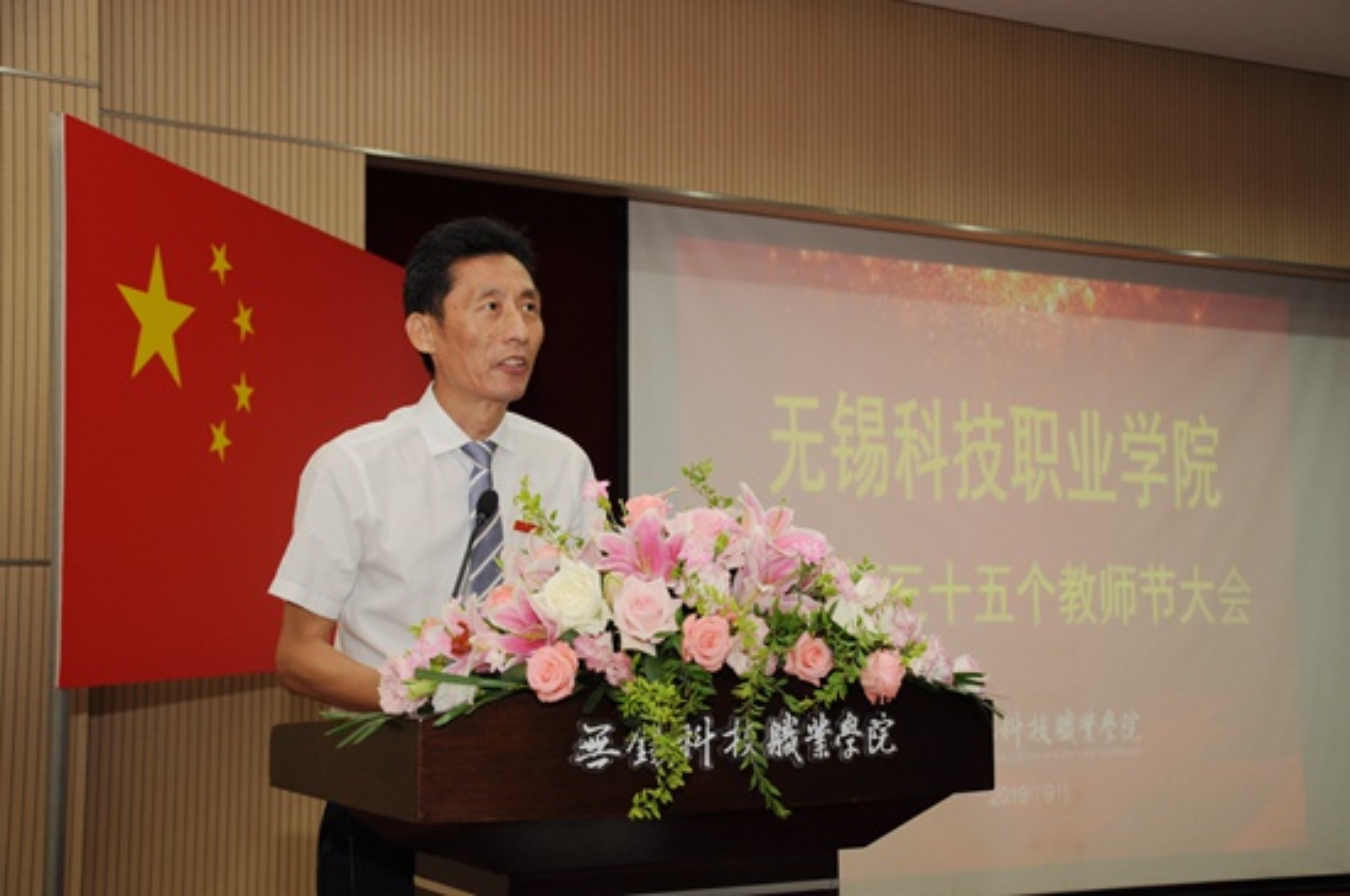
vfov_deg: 26.4
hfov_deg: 38.9
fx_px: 1910
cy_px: 448
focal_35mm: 51
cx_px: 675
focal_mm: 34
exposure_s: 1/60
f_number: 5
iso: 400
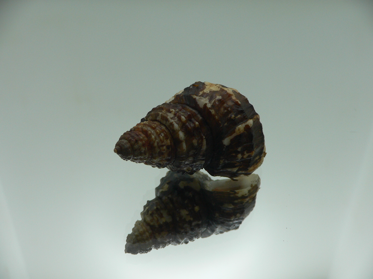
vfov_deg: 39.7
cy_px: 143
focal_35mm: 36
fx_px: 388
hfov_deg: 51.4
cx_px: 186
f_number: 2.8
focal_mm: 4.6
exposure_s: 1/80
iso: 80
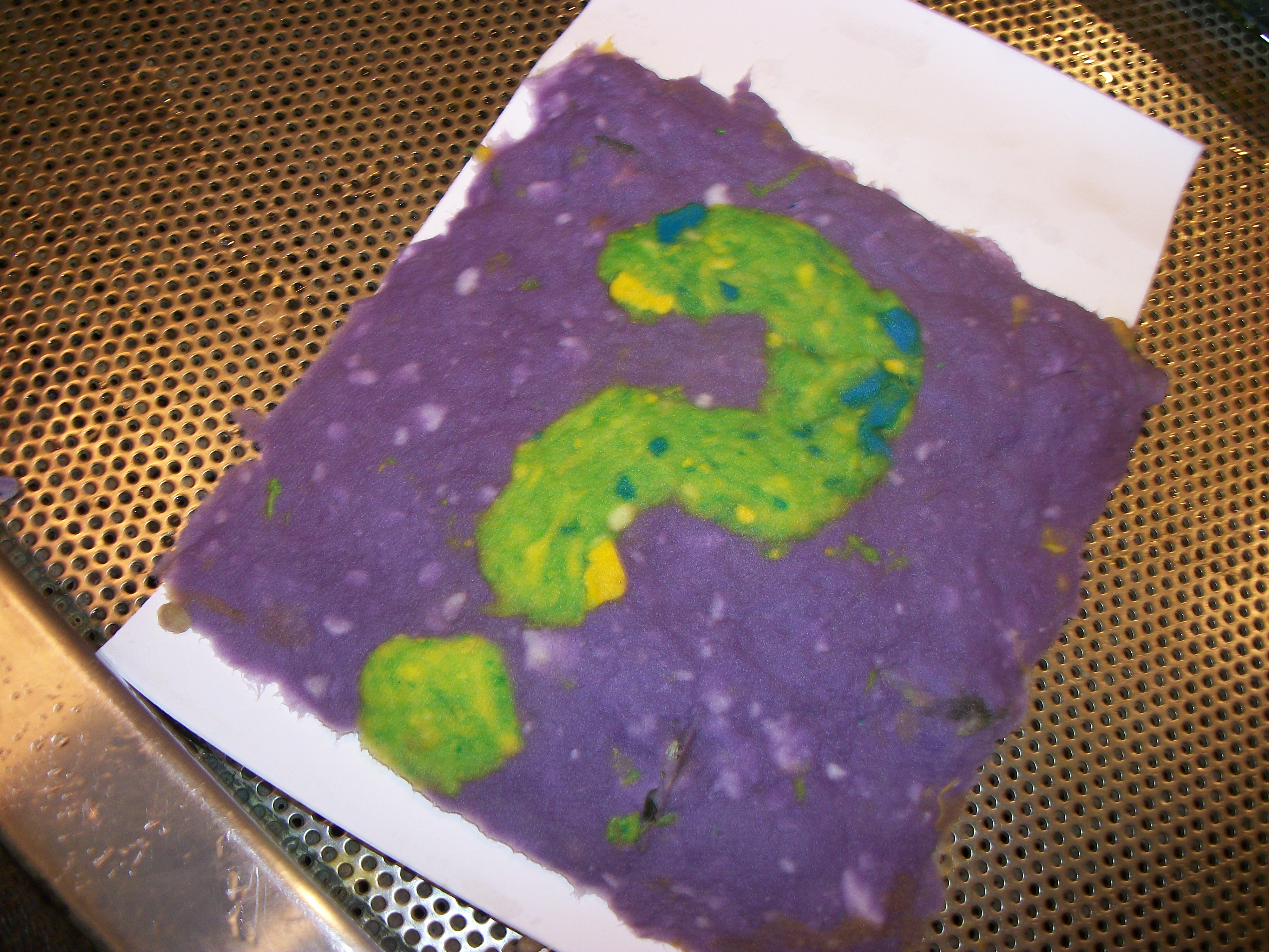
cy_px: 476
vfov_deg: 44.2
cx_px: 634
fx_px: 1173
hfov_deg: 56.8
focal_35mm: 32
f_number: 2.9
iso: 80
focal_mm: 5.7
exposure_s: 1/60
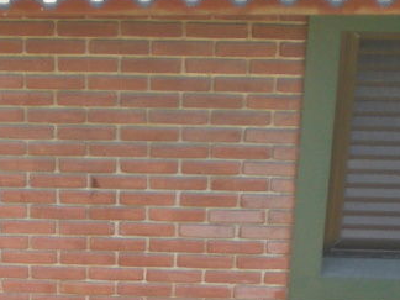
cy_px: 446
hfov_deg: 16.1
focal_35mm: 120
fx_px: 1387
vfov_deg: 11.8
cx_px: 9
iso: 100
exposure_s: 1/125
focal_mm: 6.3
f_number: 3.1
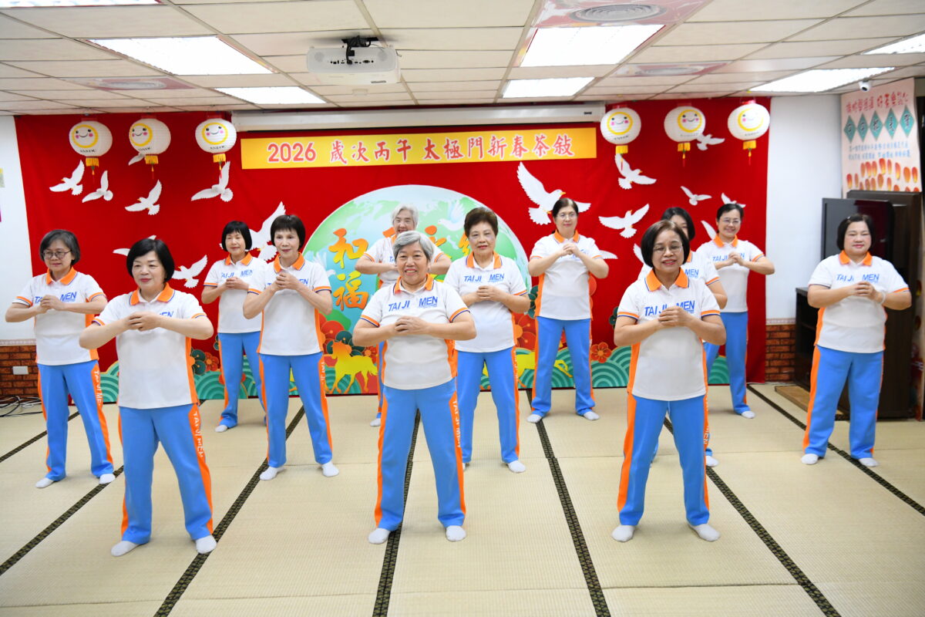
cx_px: 462
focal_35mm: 35
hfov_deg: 54.4
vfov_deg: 37.9
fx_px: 899
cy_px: 308
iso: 3200
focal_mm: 35
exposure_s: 1/640
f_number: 4
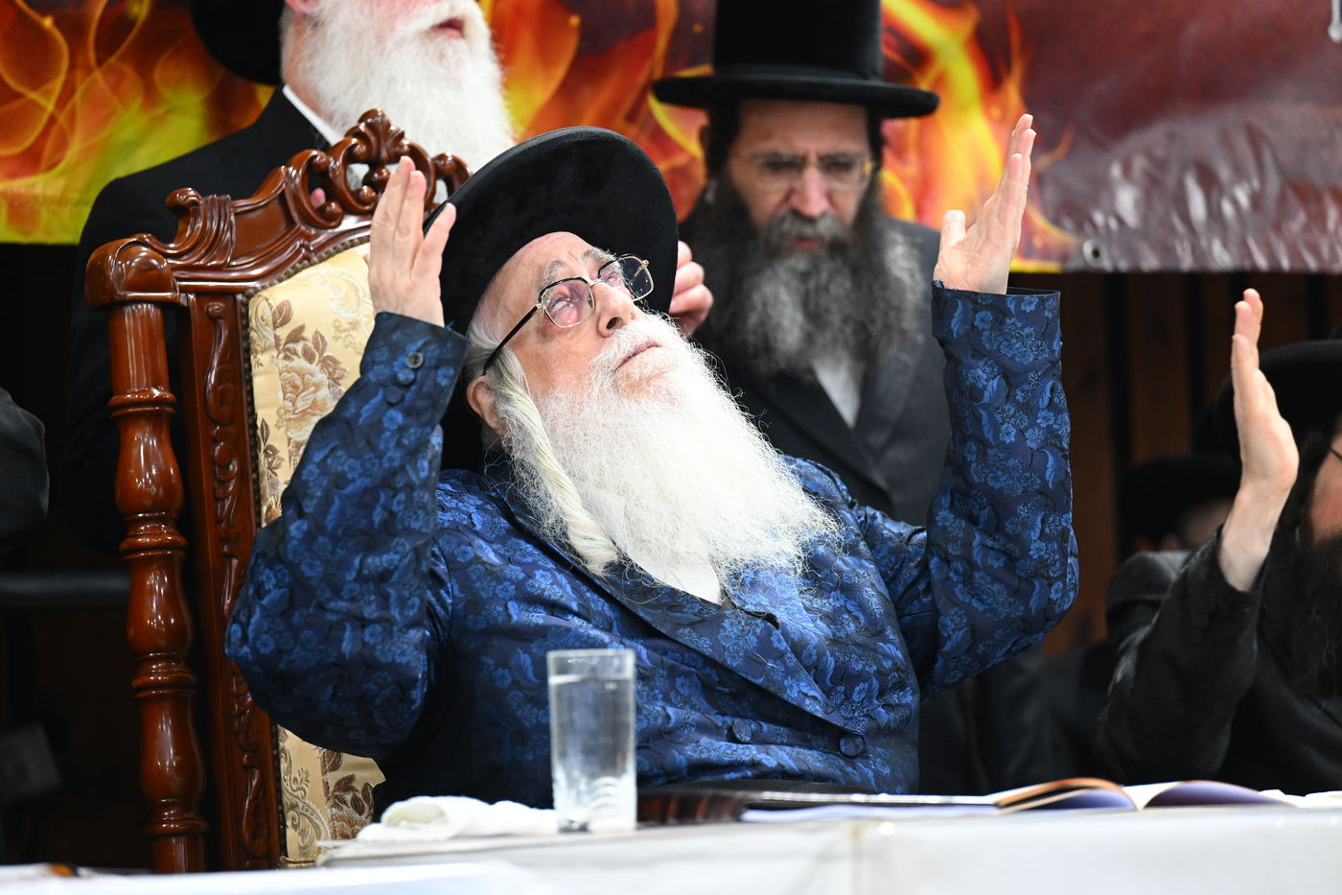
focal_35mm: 200
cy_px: 448
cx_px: 671
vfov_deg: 6.9
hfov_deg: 10.3
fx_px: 7454
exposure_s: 1/160
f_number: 3.2
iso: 3200
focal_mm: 200
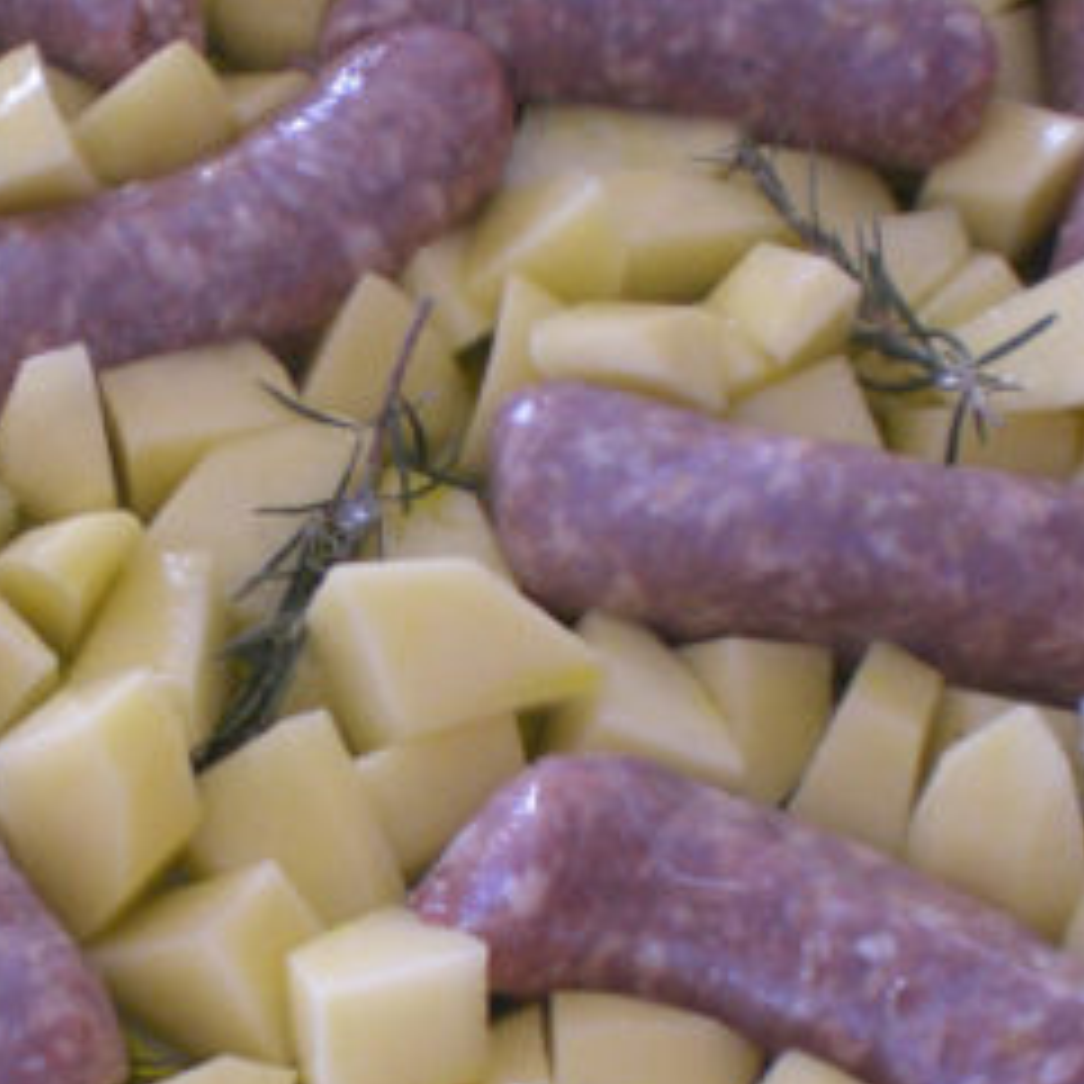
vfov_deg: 20.9
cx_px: 340
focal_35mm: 83
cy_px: 567
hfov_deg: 20.8
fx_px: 2941
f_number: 3.1
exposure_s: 1/100
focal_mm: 6.3
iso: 200
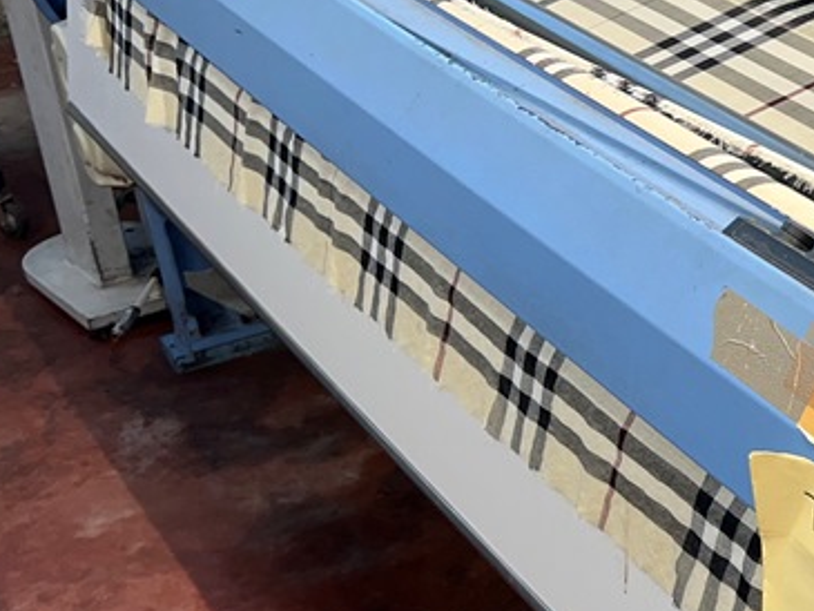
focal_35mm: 73
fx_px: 1717
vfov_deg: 20.2
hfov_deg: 23.7
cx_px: 1037
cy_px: 357
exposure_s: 1/100
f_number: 1.5
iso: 64
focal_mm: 5.7
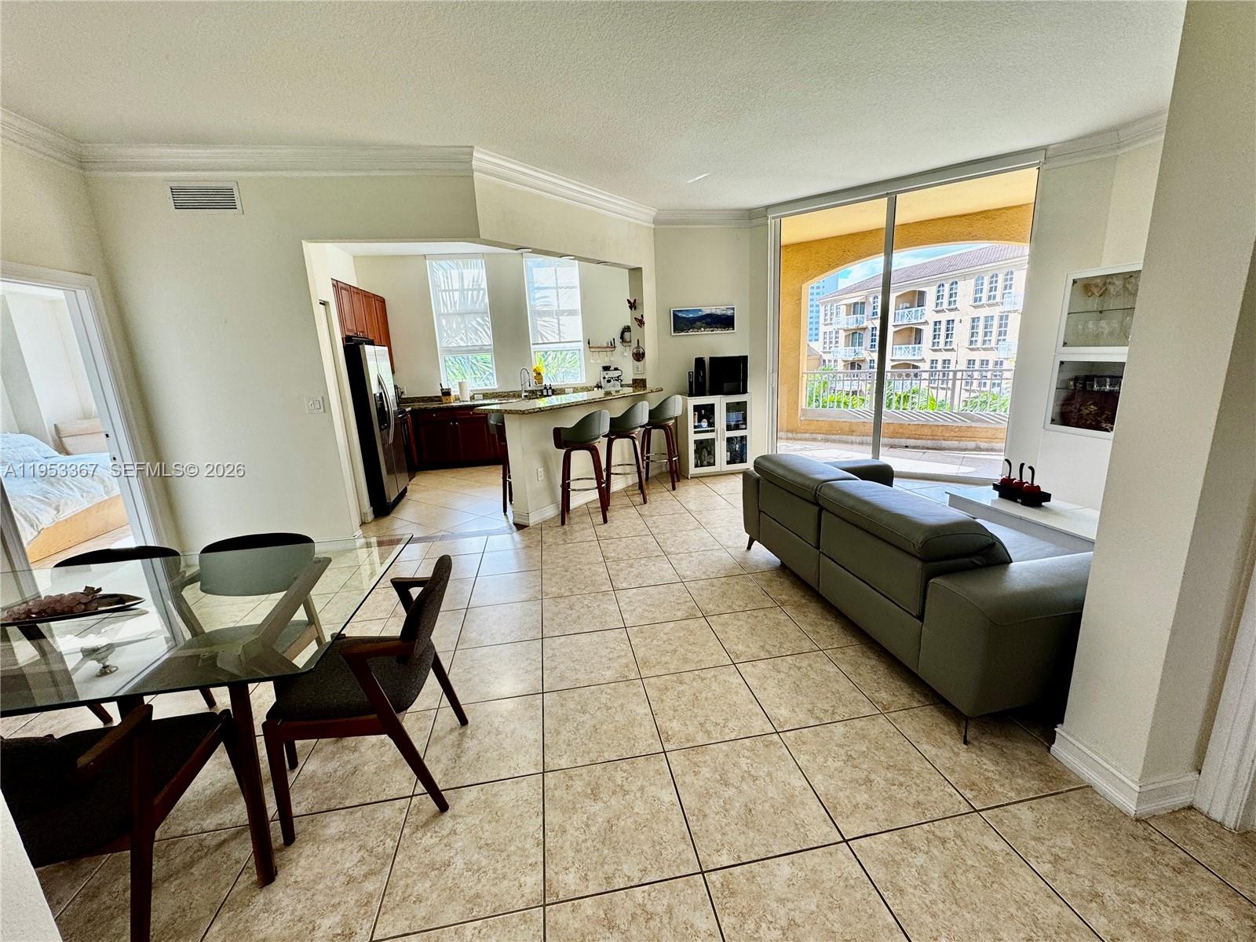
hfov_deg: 102.1
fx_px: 508
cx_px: 628
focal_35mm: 14
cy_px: 471
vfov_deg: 85.7
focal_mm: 2.22
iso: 64
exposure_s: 1/120
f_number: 2.2
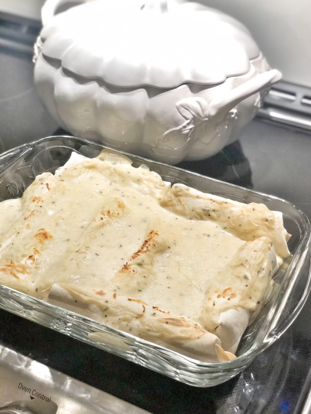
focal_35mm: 54
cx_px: 155
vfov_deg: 35.5
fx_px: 647
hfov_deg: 27.0
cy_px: 209
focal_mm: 6
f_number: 2.4
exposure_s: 1/60
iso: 64
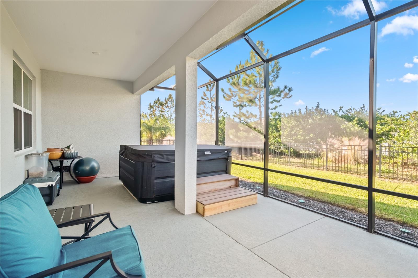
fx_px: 174
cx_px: 209
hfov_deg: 100.4
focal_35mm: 15
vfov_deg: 77.3
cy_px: 139
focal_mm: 10
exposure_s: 1/30
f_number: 9
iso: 250
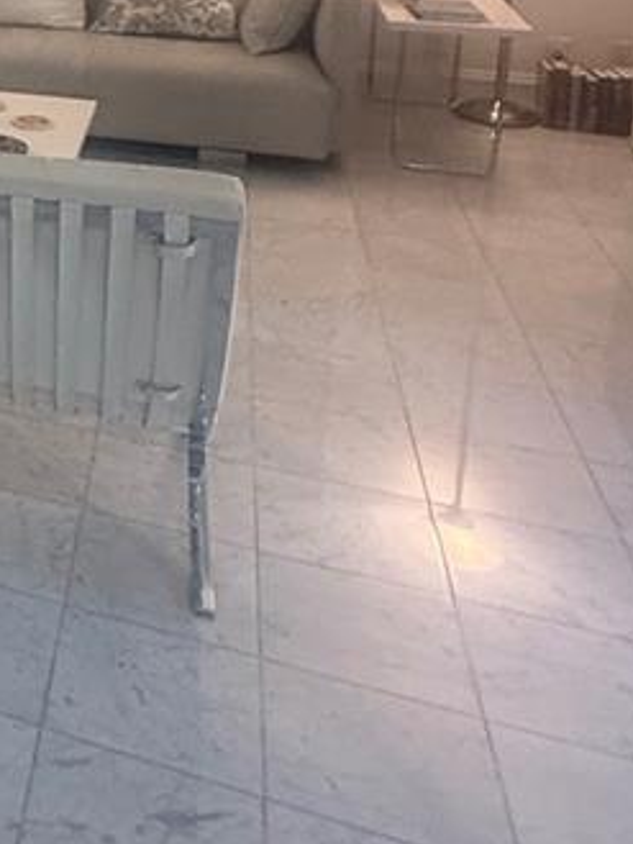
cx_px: -413
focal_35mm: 51
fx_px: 1243
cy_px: -28
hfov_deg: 21.7
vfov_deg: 33.7
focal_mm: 2.22
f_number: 2.2
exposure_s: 1/120
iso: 200
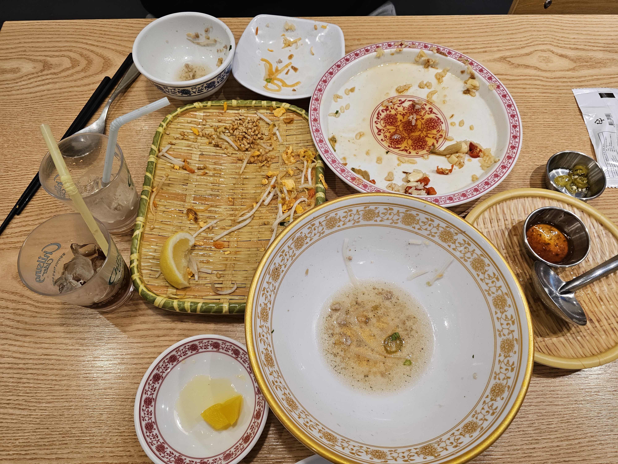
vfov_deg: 58.9
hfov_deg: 73.9
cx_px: 309
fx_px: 411
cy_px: 232
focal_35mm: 23
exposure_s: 1/120
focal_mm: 6.3
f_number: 1.7
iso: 200
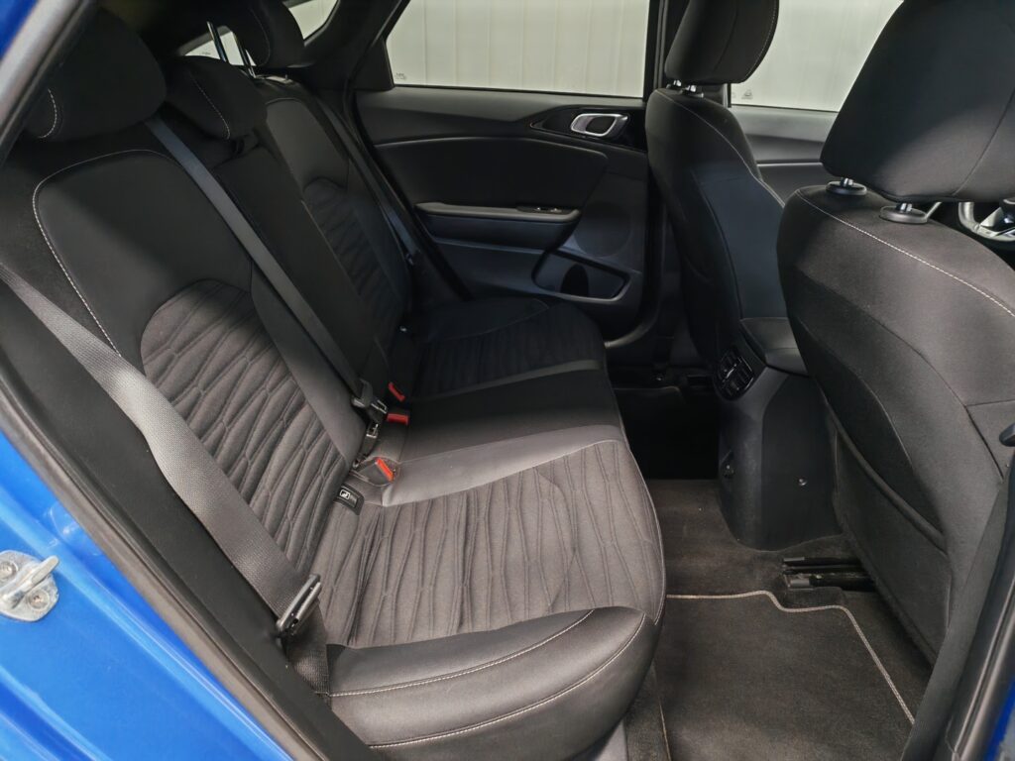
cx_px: 508
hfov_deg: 73.9
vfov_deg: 58.9
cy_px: 380
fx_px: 674
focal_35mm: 23
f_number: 1.6
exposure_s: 1/33
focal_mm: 5.4
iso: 320
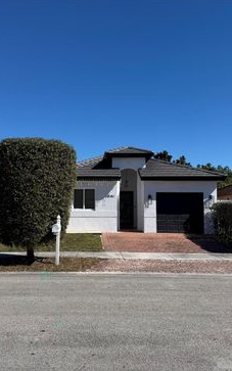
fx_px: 354
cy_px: 188
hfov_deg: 36.1
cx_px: 86
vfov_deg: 55.3
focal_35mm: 35
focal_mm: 6.76
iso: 80
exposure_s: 1/5814
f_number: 1.78
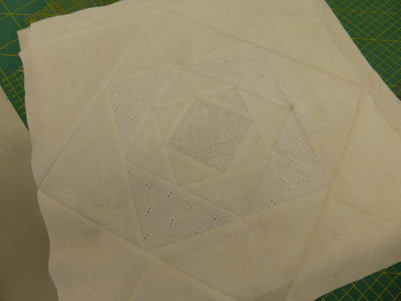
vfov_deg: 54.9
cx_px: 200
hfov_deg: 69.4
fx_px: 290
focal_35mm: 25
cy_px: 150
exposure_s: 1/60
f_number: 3.3
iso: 100
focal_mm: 4.3
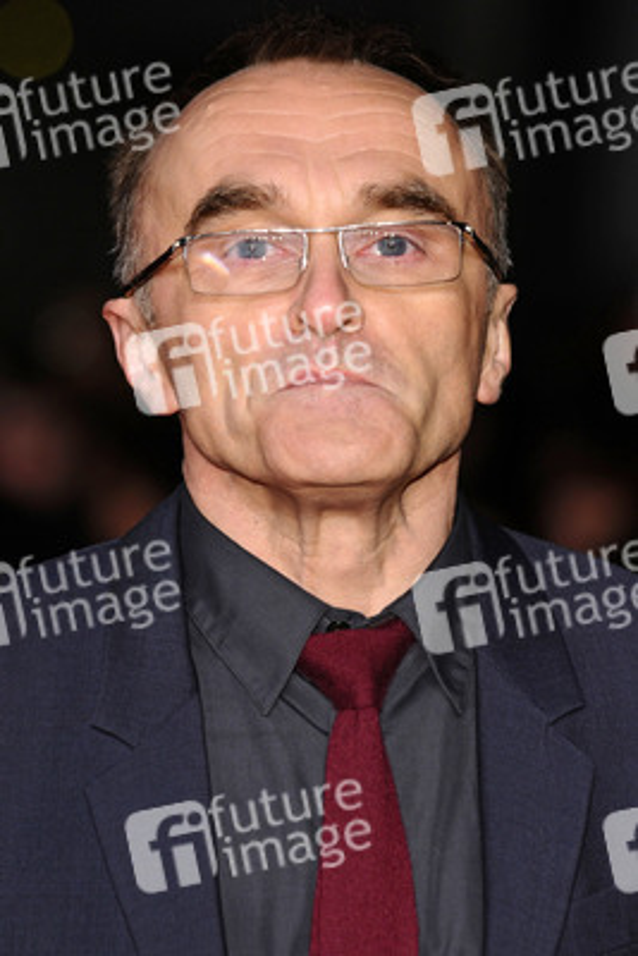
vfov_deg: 7.8
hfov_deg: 5.2
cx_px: 319
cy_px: 478
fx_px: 6972
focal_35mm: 262
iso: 320
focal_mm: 175
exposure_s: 1/200
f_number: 4.5
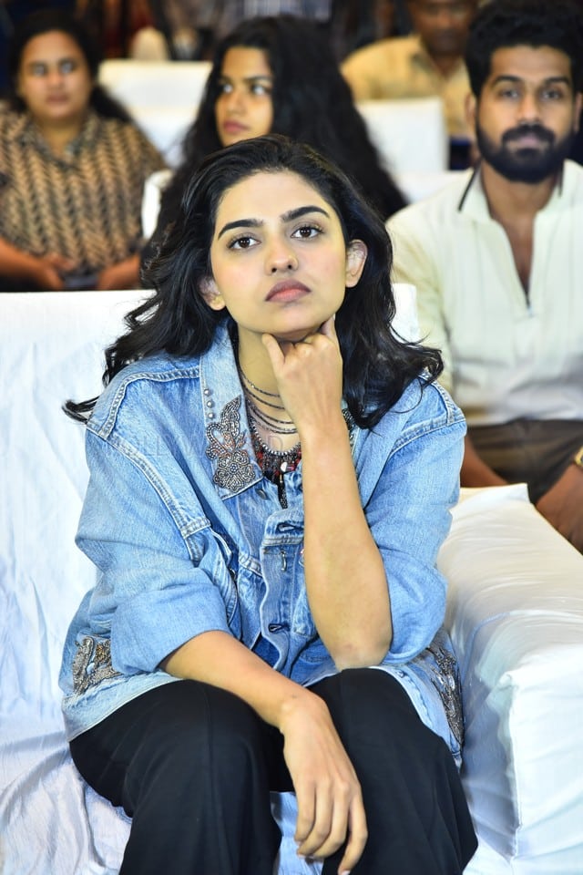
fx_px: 2915
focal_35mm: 120
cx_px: 292
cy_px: 438
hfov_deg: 11.4
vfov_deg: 17.1
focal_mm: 120
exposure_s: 1/125
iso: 2000
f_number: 4
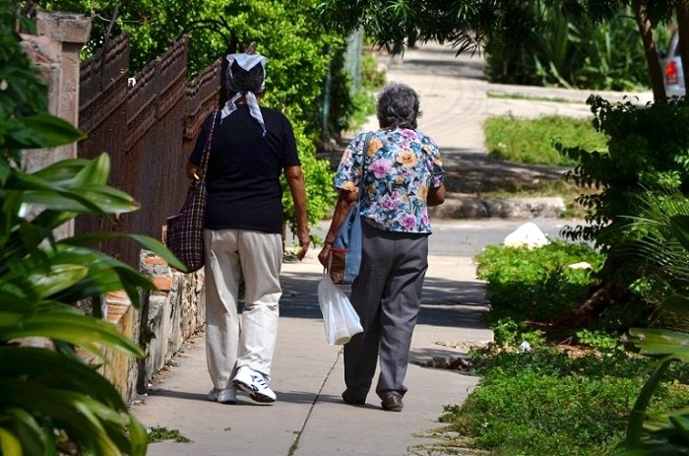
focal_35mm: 300
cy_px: 228
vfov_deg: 4.6
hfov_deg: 6.9
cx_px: 344
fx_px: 5727
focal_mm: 200
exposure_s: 1/400
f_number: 9
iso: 200
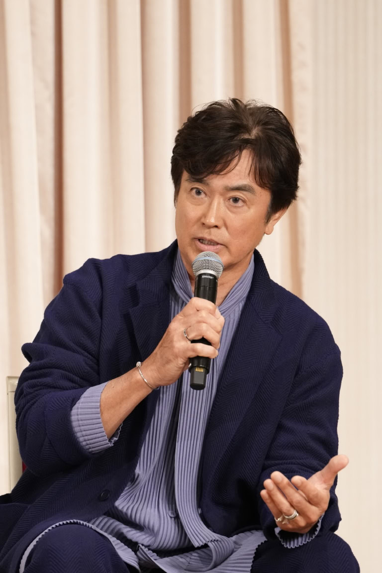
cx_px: 191
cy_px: 286
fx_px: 4488
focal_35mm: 282
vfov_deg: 7.3
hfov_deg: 4.9
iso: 4000
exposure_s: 1/320
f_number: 4.5
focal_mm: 188
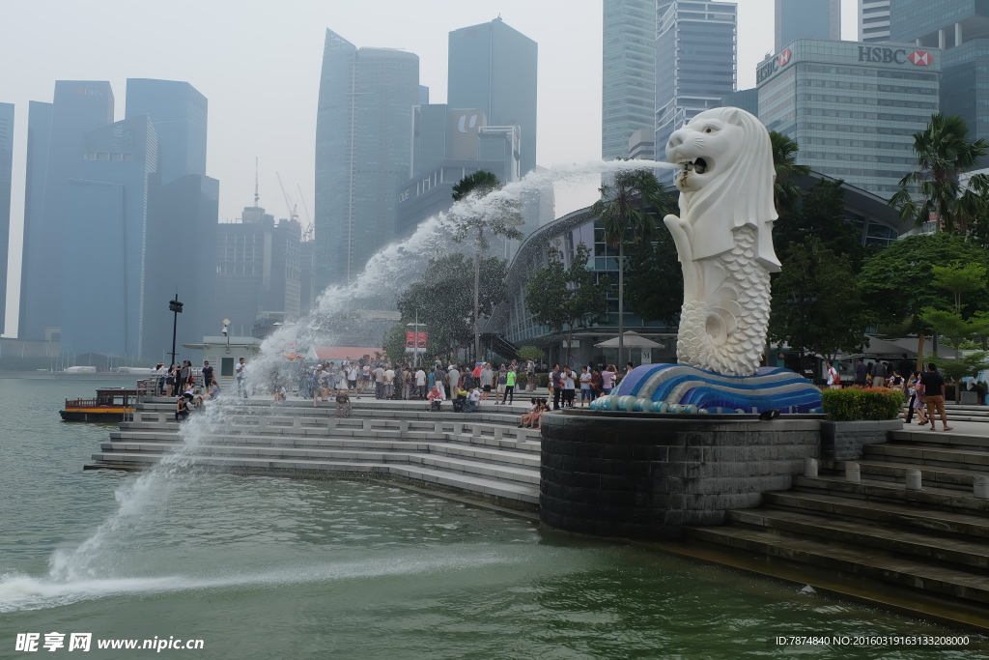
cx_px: 494
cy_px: 330
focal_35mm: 33
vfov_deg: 40.0
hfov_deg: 57.2
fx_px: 907
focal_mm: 22.2
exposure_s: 1/420
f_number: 9
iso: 400
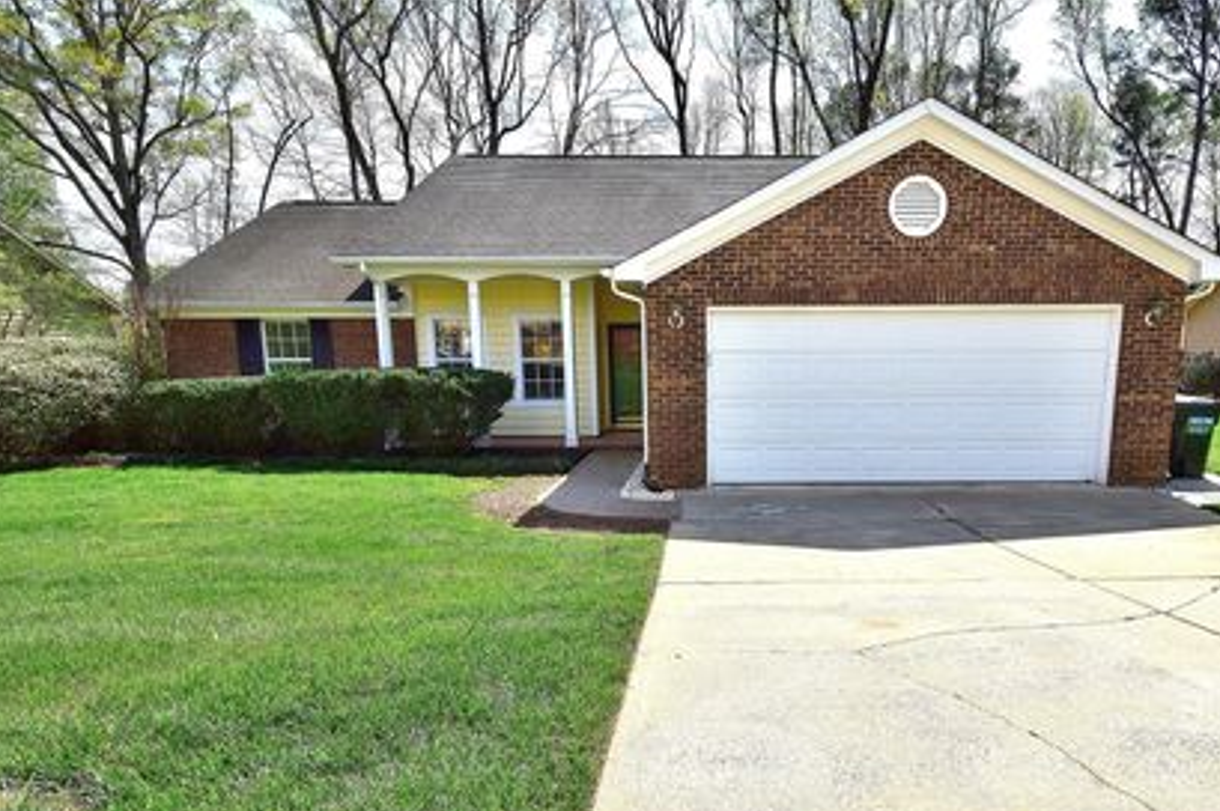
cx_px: 725
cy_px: 493
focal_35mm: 22
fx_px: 745
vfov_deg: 56.6
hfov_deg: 77.8
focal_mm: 12
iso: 400
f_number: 11
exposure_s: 1/500
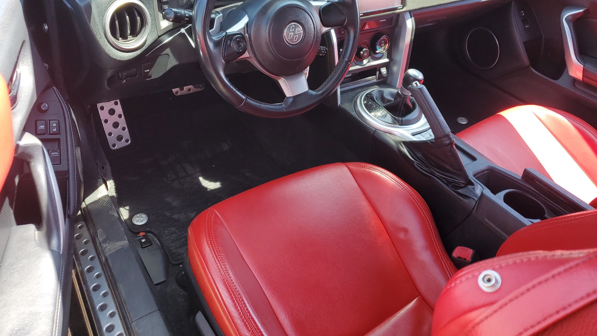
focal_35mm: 29
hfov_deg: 66.1
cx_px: 299
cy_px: 109
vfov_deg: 39.6
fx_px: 459
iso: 50
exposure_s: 1/196
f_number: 1.5
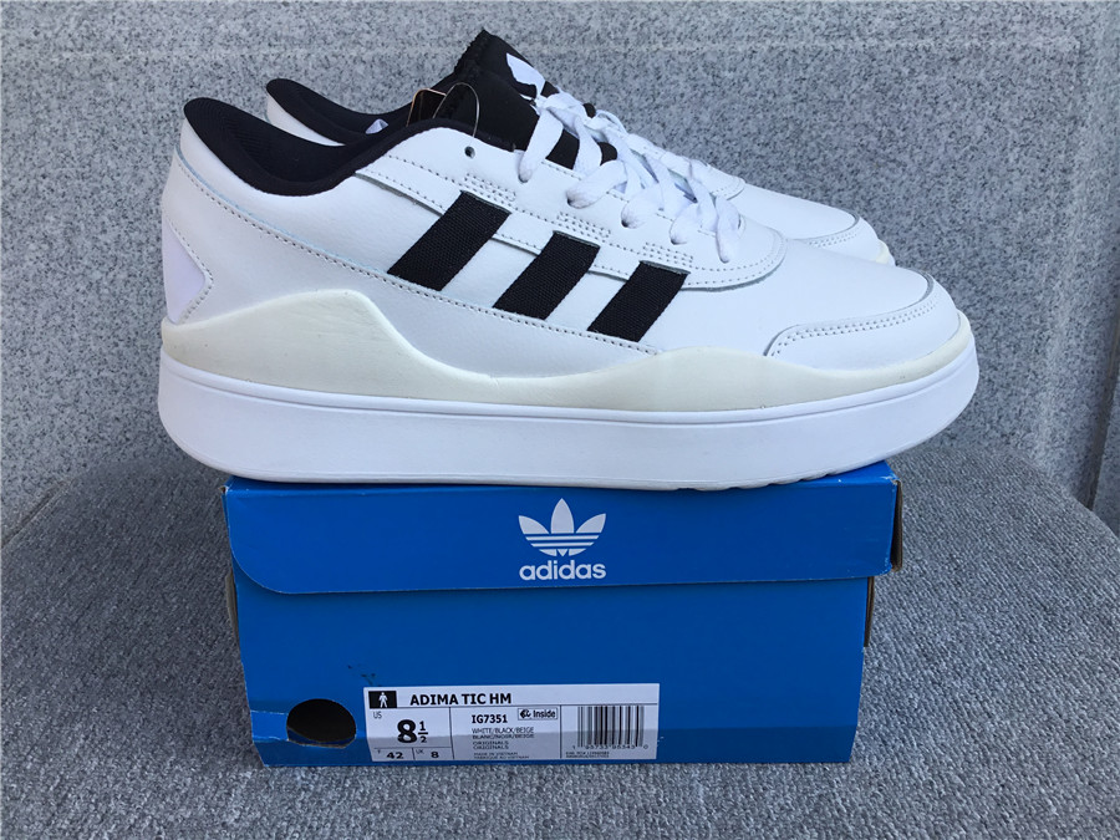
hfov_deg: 58.4
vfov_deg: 45.4
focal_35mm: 31
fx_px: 1003
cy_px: 420
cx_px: 560
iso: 25
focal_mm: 3.3
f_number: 2.4
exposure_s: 1/327
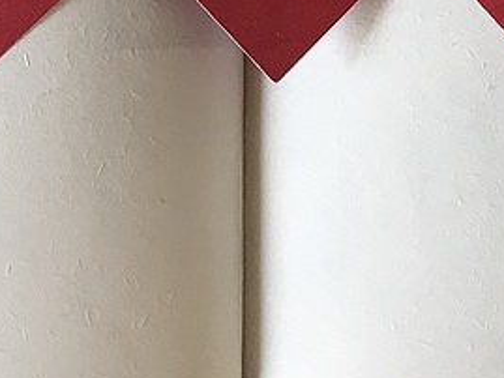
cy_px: -210
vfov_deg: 10.4
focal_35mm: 138
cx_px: 257
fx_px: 2010
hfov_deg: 14.3
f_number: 2.2
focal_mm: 4.15
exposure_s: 1/33
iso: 25
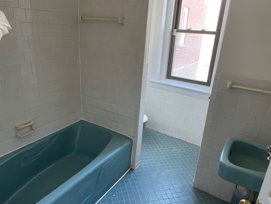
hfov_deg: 67.3
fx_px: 204
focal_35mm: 26
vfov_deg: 53.1
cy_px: 102
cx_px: 136
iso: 160
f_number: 1.6
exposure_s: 1/60
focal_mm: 4.2
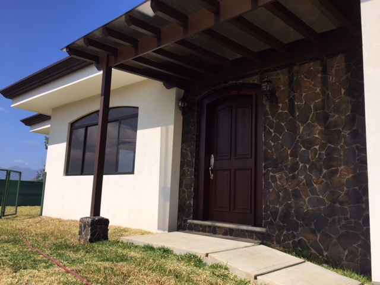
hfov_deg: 61.7
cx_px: 190
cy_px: 142
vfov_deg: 48.2
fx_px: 318
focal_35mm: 29
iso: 32
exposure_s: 1/2198
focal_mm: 4.15
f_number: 2.2
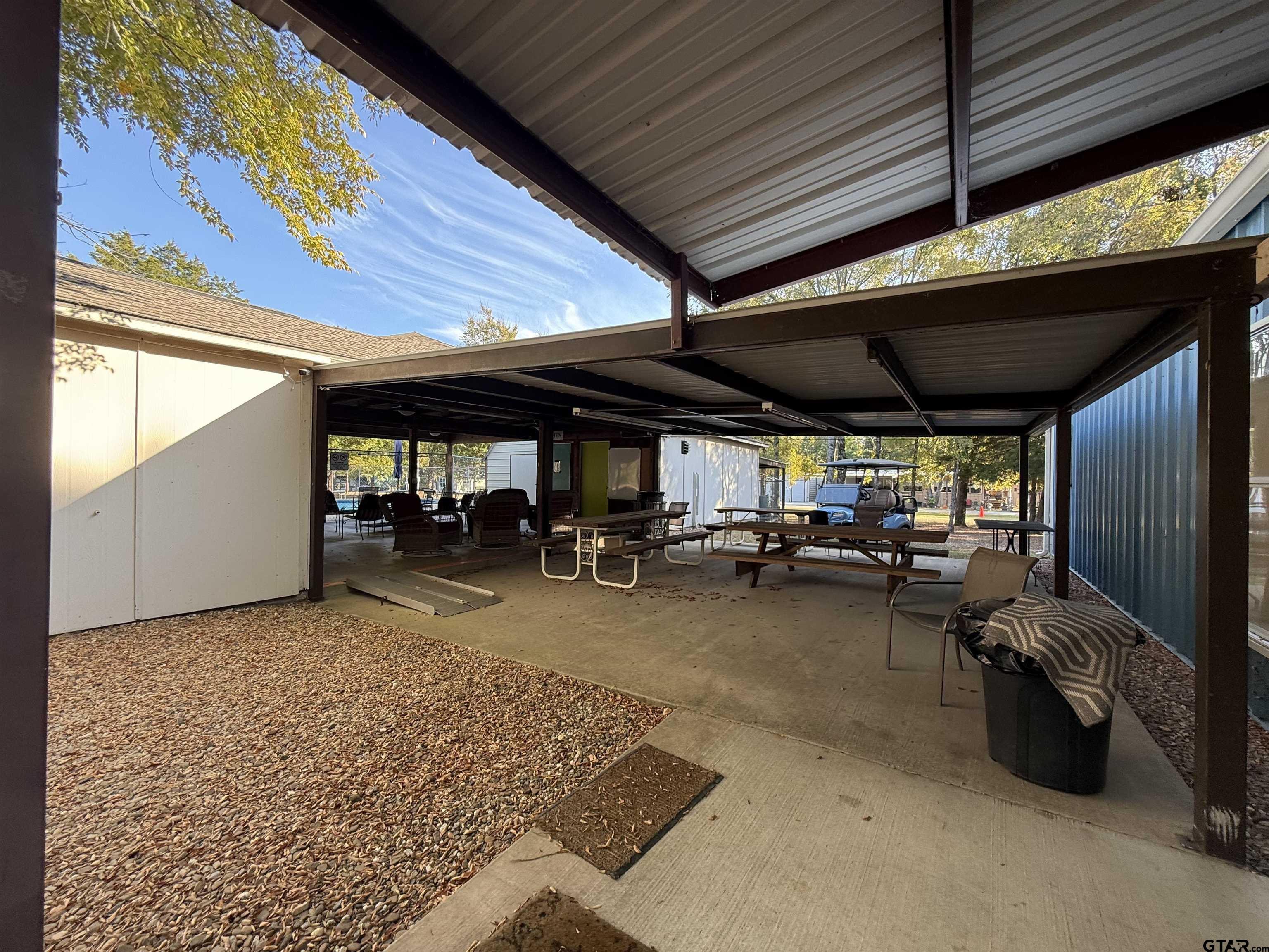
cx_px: 634
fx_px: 513
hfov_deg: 102.1
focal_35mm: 14
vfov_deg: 85.7
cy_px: 476
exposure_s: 1/120
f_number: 2.2
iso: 64
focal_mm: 2.22
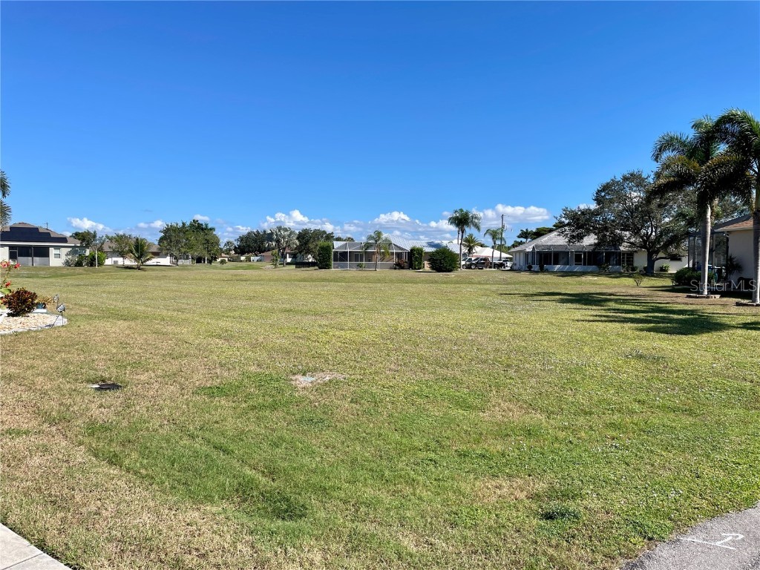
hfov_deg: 67.3
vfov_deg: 53.1
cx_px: 380
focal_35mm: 26
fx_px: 571
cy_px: 285
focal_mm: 4.2
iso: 32
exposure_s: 1/3610
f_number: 1.6
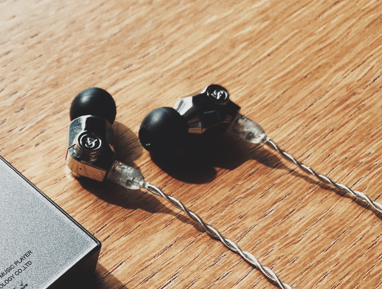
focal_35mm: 51
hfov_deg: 34.5
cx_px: 15
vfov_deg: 28.2
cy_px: 225
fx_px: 565
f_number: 1.8
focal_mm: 4.25
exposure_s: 1/605
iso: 25
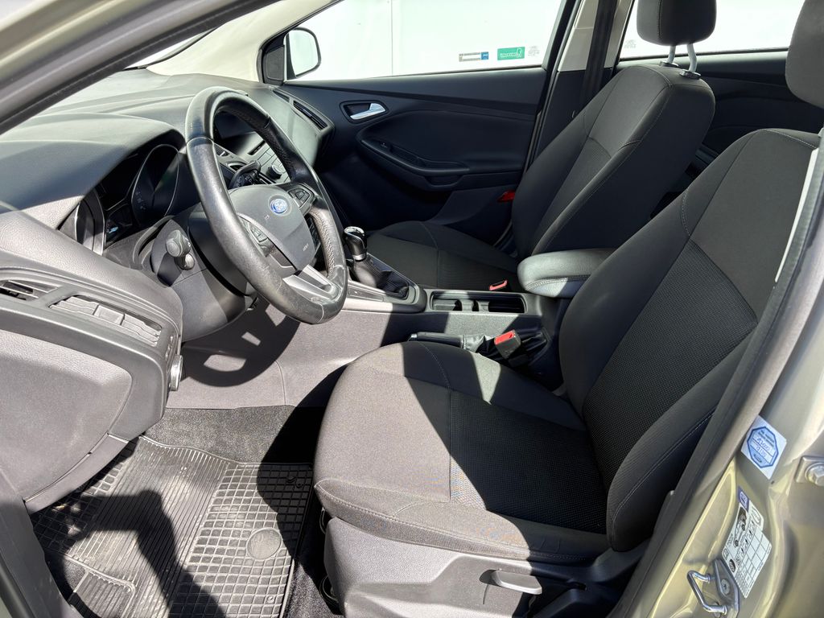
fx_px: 619
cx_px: 412
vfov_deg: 53.1
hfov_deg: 67.3
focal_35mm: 26
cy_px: 309
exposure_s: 1/492
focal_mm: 5.96
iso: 64
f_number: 1.6
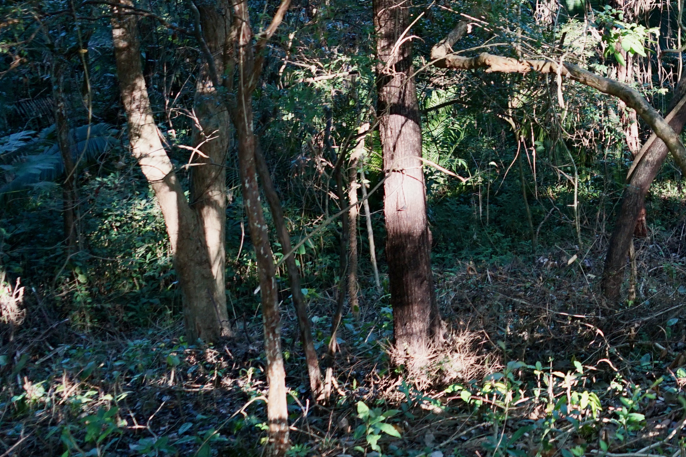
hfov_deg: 26.0
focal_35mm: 70
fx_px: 1334
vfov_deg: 18.9
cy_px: -1
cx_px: 811
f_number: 4
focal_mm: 28
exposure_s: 1/160
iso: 500
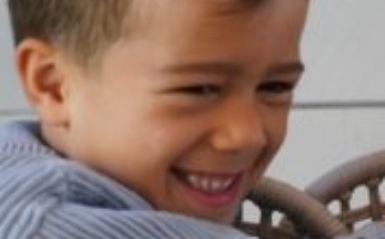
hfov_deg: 11.5
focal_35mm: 180
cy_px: 159
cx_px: 400
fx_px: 1886
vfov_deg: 7.3
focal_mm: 52
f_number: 4
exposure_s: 1/250
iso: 5000
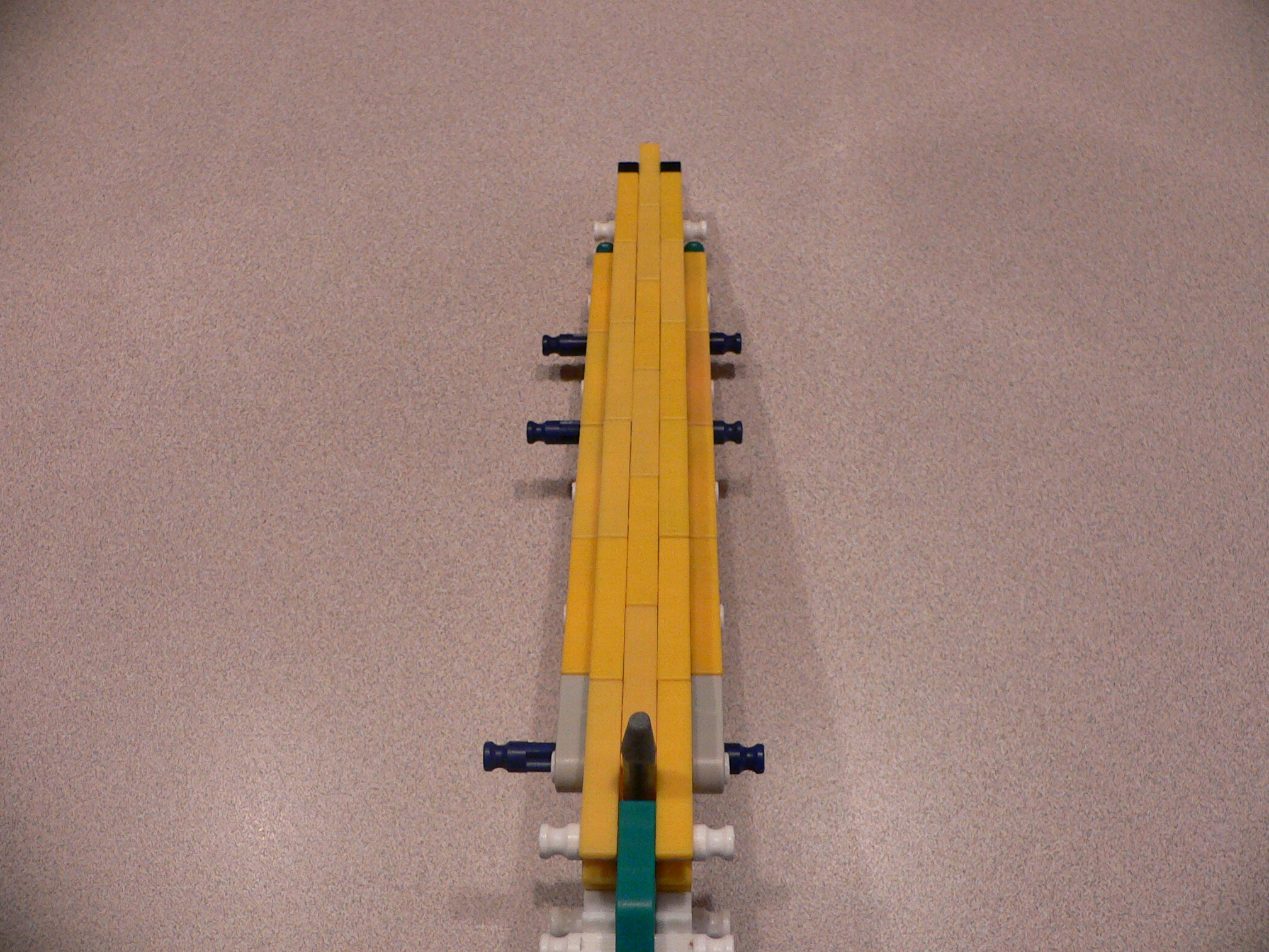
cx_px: 634
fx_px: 1283
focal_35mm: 35
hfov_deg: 52.6
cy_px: 476
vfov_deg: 40.7
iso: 200
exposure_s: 1/50
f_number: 2.8
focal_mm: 4.6
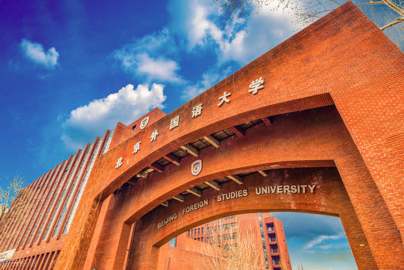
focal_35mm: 17
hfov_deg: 93.3
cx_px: 202
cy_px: 135
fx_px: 191
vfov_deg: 70.5
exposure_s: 1/320
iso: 200
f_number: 7.1
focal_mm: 17
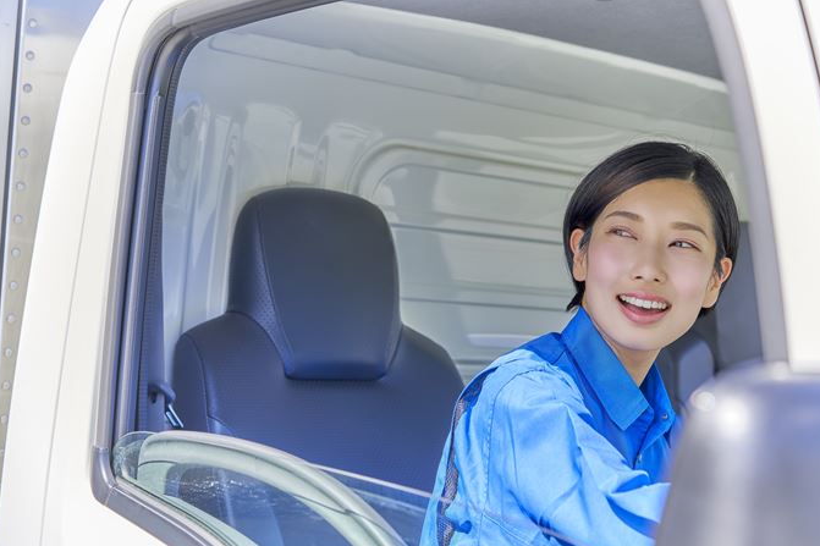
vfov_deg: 23.0
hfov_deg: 33.9
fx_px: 1343
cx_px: 431
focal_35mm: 59
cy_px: 263
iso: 100
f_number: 4.5
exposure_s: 1/250
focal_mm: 55
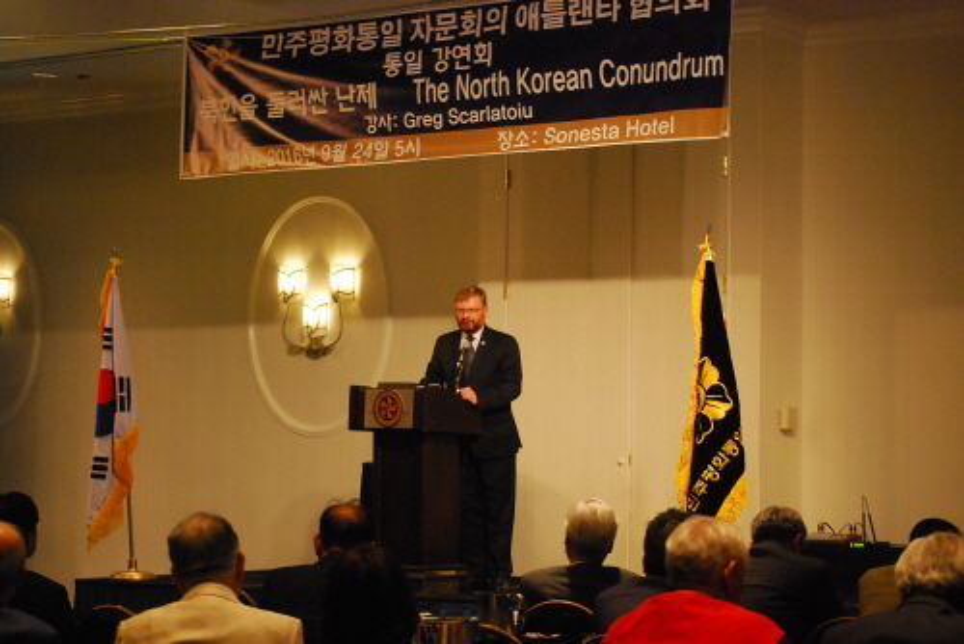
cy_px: 322
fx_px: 2411
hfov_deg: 22.6
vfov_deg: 15.2
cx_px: 482
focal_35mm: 90
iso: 1600
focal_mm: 60
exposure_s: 1/40
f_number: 4.2
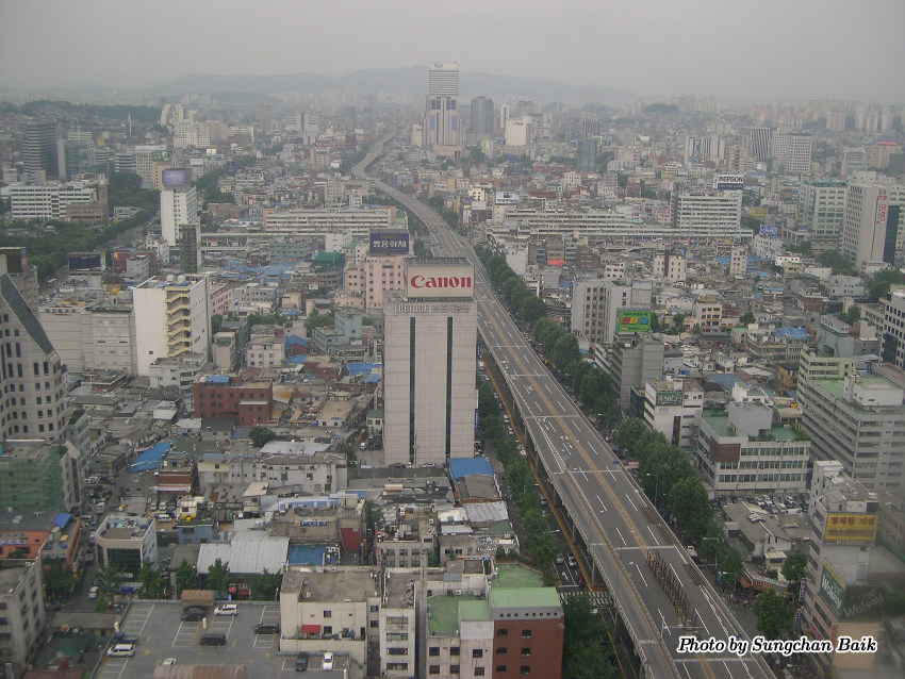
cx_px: 452
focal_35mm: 38
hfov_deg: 49.0
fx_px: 994
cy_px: 340
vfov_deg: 37.7
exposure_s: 1/268
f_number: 2.8
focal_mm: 8
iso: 100
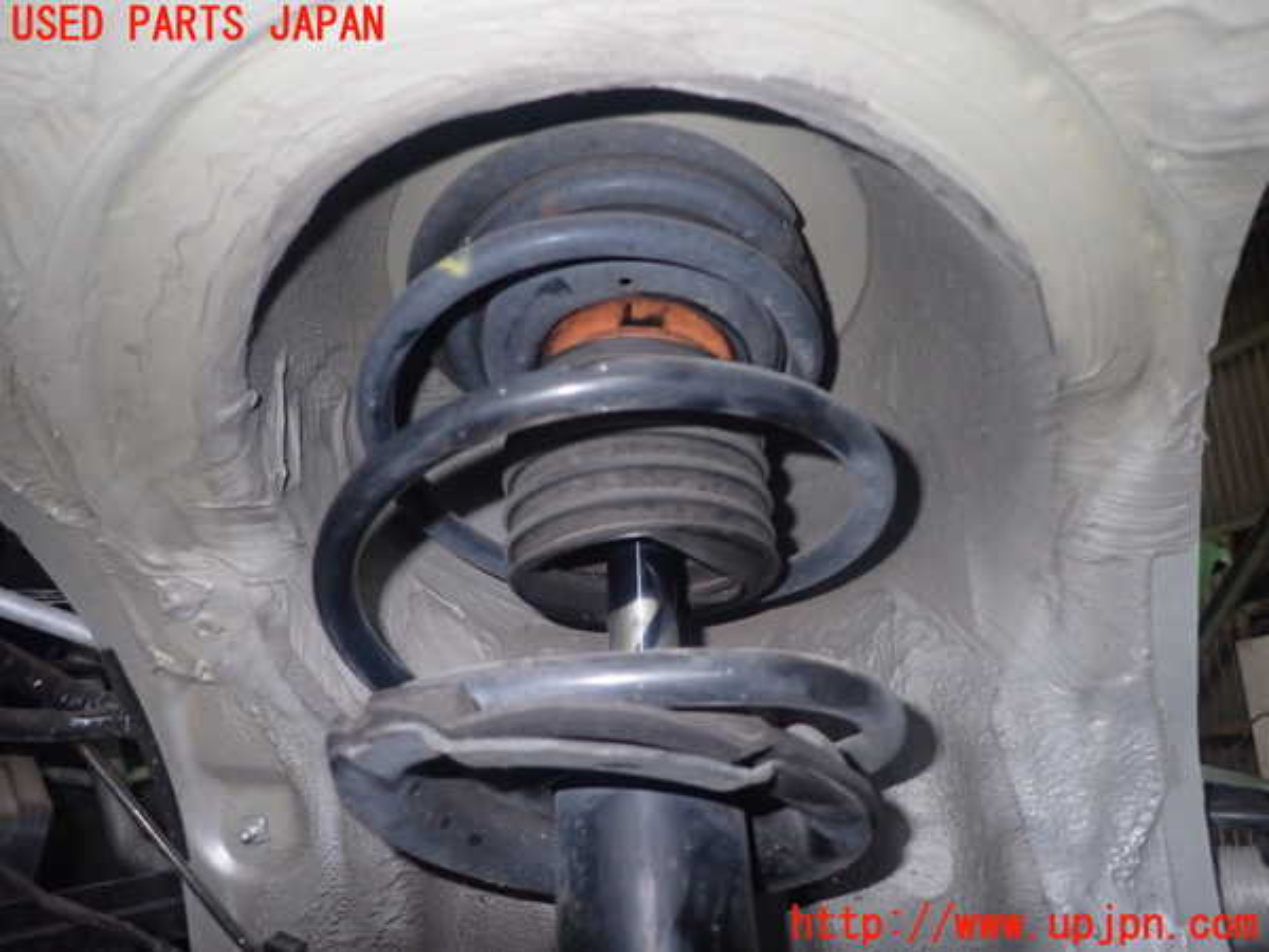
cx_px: 634
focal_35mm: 25
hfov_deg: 69.4
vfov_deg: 54.9
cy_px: 476
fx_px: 916
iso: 500
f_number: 5.6
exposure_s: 1/30
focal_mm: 4.5
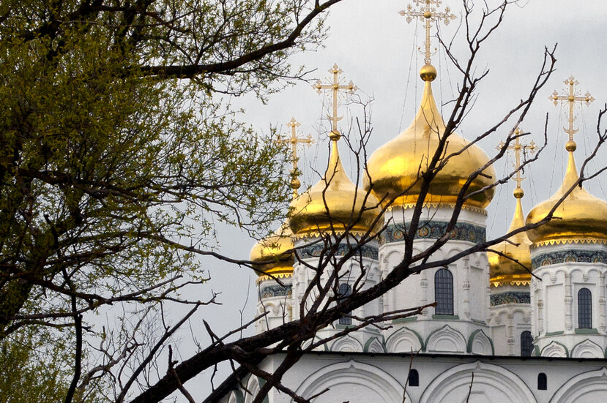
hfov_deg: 10.4
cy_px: 385
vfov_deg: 6.9
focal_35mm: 198
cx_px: 494
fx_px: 3335
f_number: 9
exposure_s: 1/1250
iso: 320
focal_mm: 48
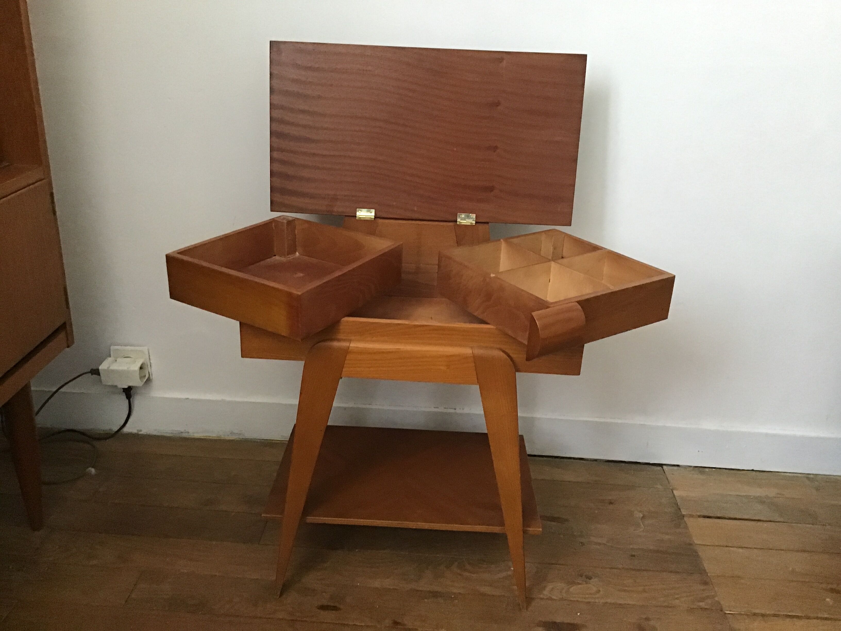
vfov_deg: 45.4
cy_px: 316
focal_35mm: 31
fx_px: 753
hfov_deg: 58.4
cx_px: 420
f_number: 2.4
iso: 200
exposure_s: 1/17
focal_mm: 3.3
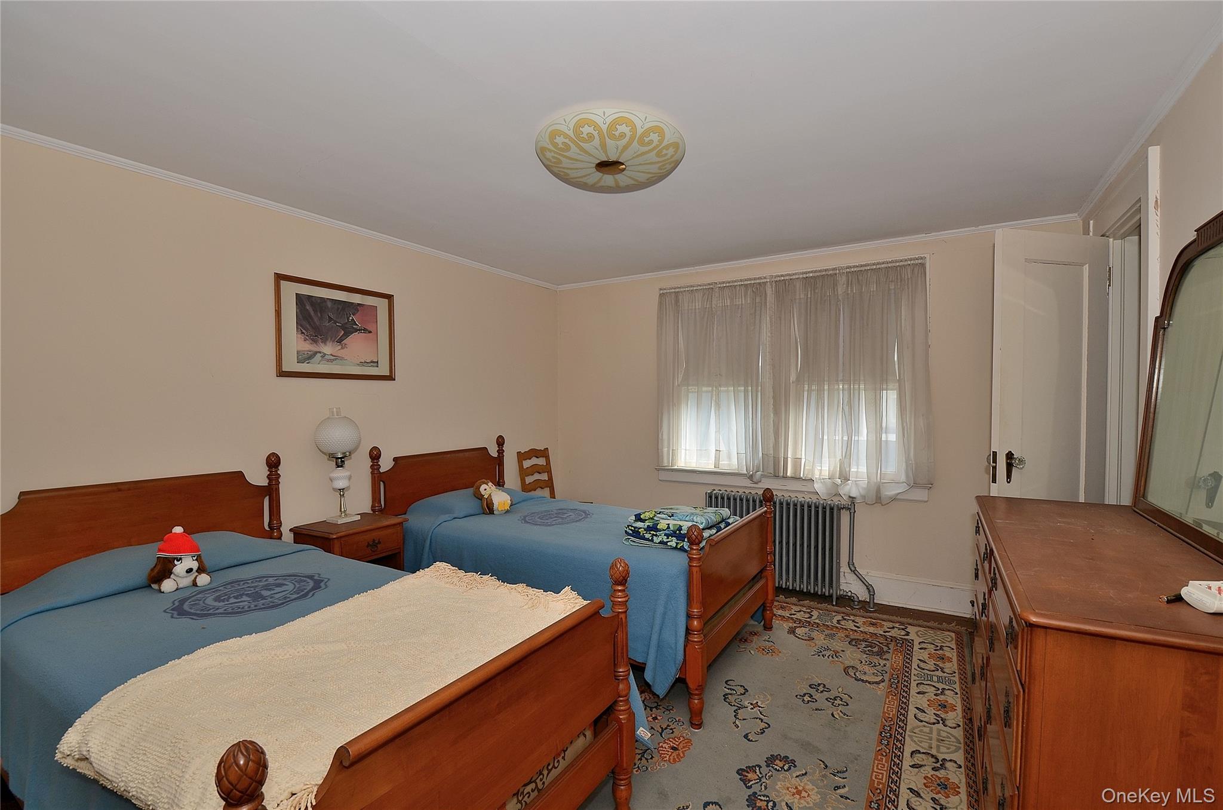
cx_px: 612
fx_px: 508
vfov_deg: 77.1
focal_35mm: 15
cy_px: 405
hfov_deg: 100.5
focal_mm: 10
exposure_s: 1/60
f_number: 5.6
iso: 100
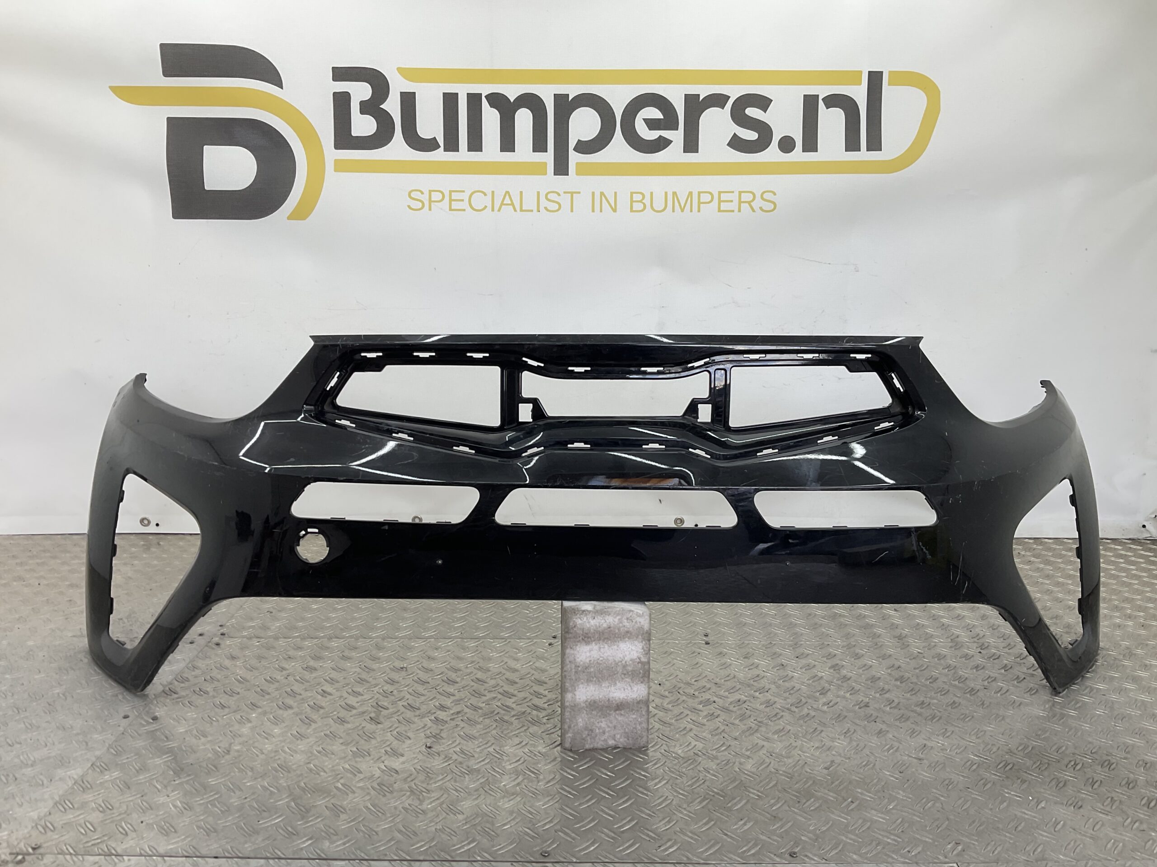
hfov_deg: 61.7
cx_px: 578
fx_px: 969
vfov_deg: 48.2
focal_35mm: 29
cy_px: 434
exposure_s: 1/124
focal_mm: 3
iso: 16
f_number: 1.8
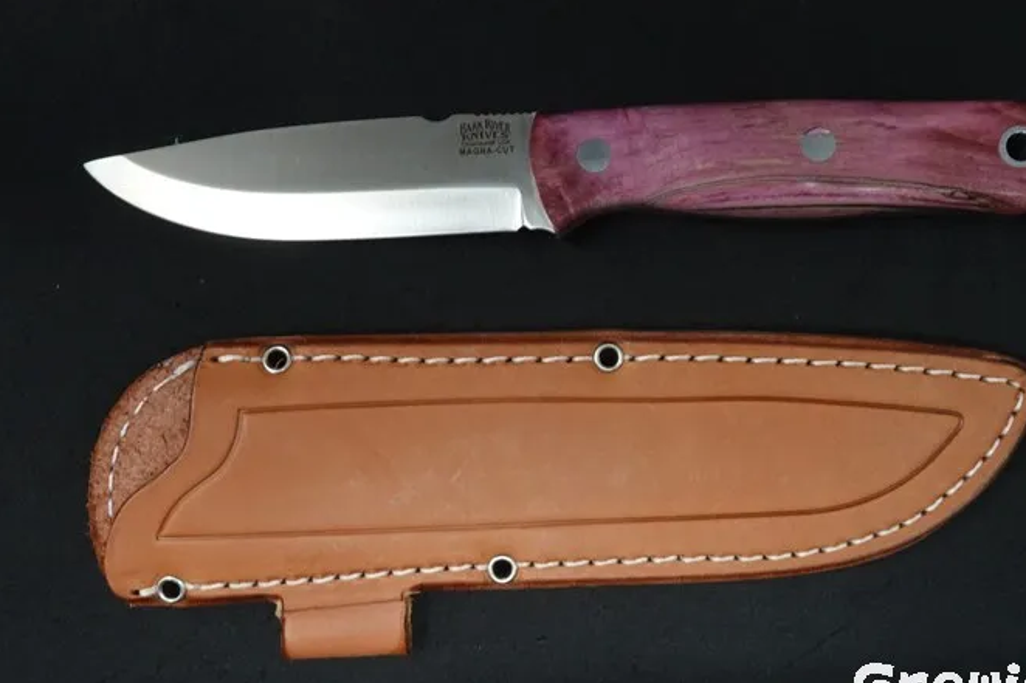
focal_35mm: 38
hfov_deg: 50.6
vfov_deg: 35.0
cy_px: 354
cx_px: 564
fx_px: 1083
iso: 2000
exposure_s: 1/40
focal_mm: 12.76
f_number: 11
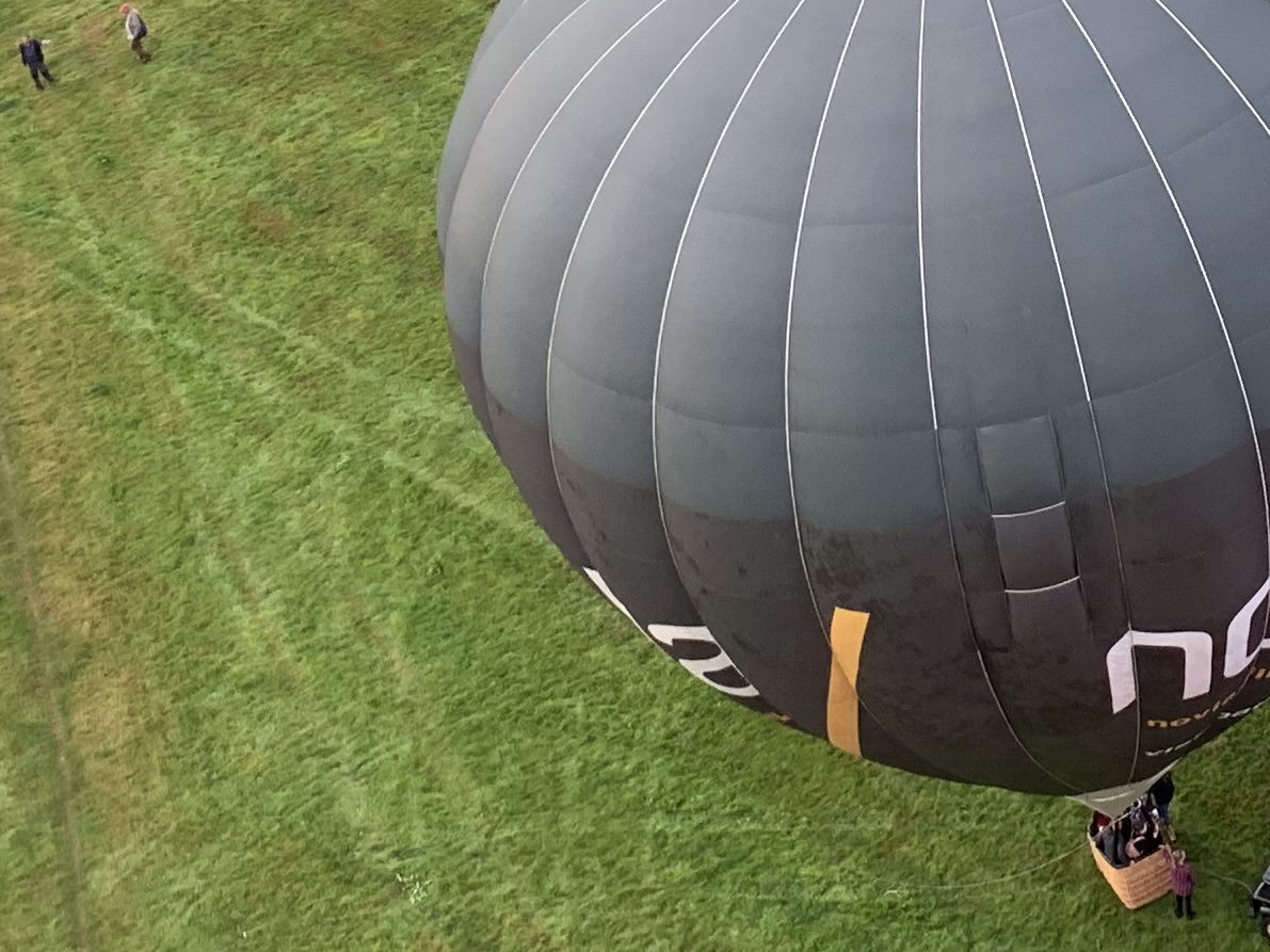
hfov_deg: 21.0
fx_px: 3228
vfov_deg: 15.8
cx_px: 1442
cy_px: -345
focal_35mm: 88
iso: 32
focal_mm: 4.25
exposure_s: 1/122
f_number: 1.8
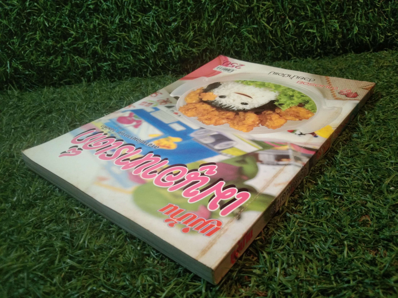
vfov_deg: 46.8
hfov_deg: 60.0
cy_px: 149
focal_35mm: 30
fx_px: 345
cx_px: 199
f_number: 2.2
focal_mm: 3.65
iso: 571
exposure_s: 1/33
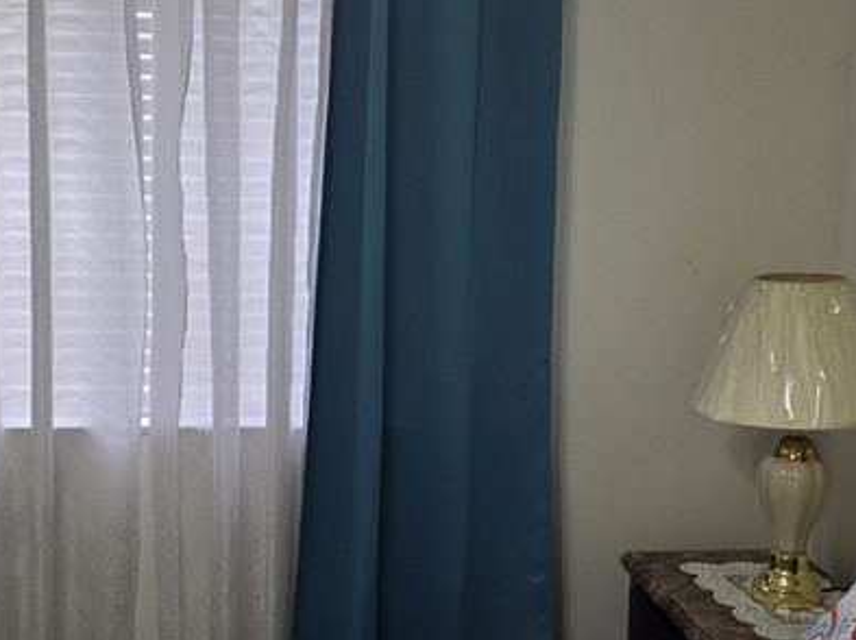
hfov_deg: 32.1
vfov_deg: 24.4
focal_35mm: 60
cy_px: 366
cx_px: 353
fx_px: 1482
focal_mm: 6.3
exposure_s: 1/120
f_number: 1.7
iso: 64
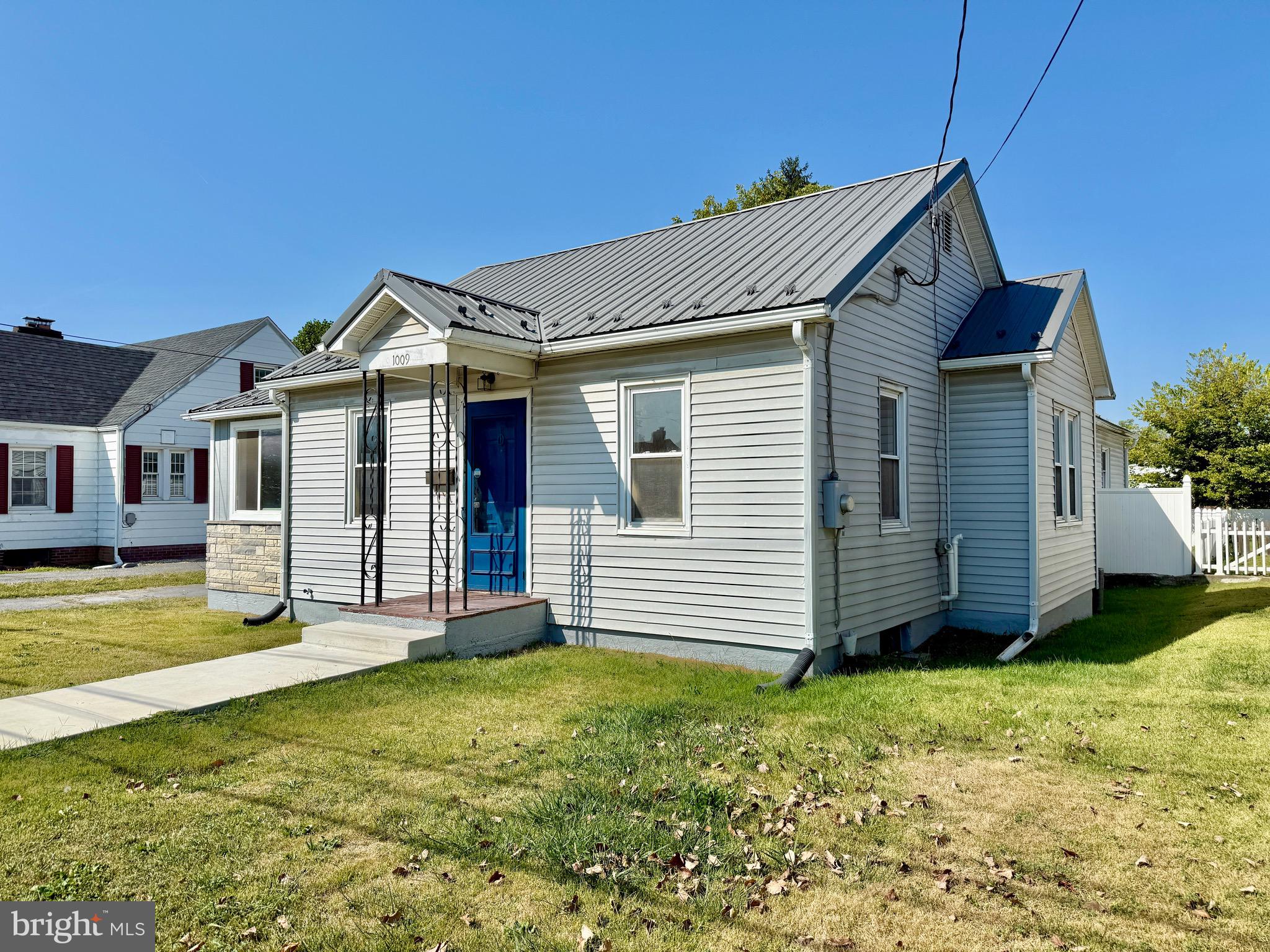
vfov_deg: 56.8
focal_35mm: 24
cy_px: 476
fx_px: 881
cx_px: 635
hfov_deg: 71.6
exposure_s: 1/7353
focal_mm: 6.76
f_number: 1.78
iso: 80
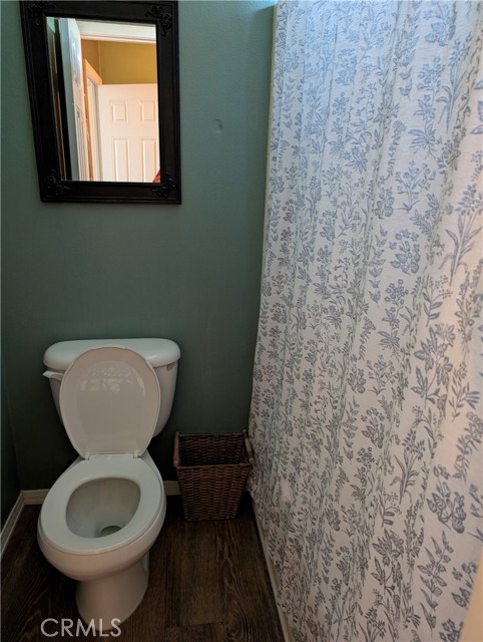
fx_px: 445
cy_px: 321
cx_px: 242
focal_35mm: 24
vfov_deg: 71.5
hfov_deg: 56.9
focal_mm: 6.9
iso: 557
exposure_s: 1/30
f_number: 1.68
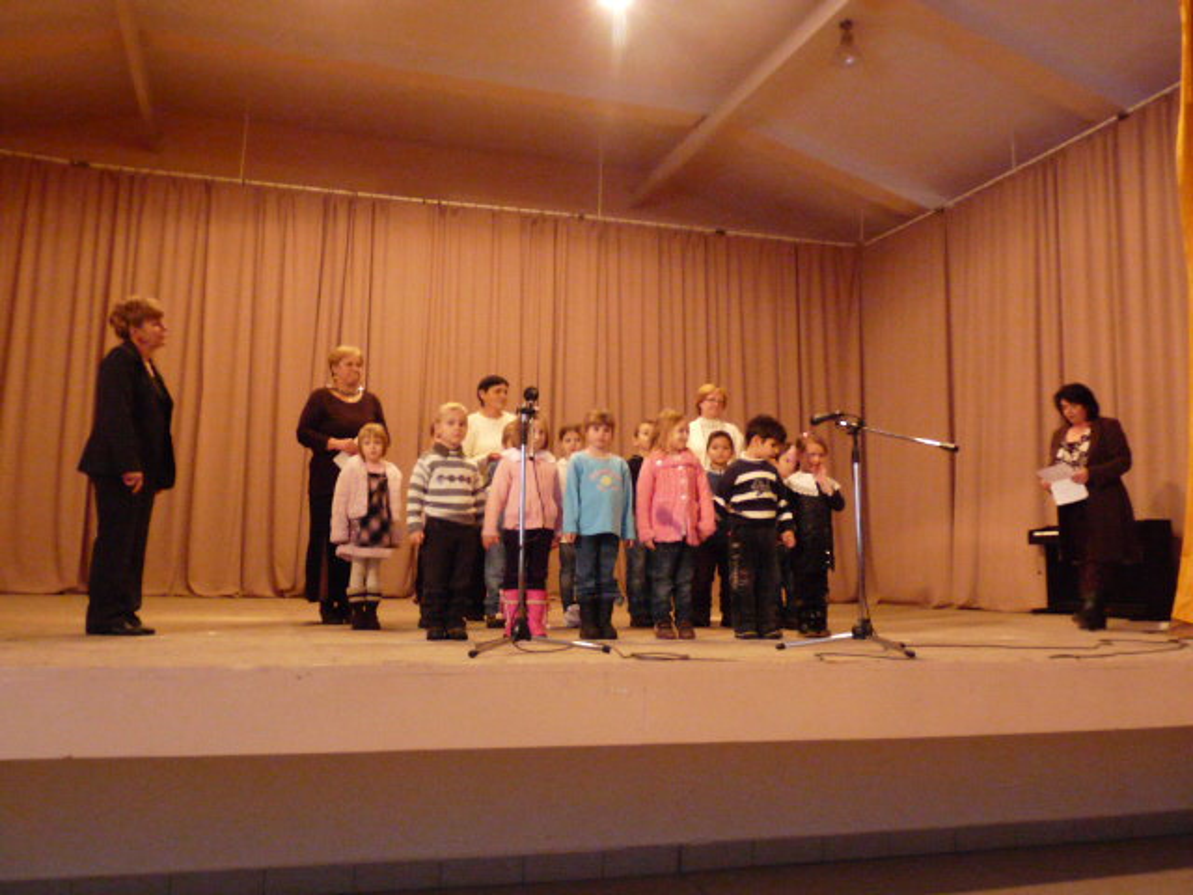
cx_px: 596
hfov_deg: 60.0
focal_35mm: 30
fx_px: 1034
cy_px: 448
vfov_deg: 46.8
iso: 800
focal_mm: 4.8
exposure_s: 1/15
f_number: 2.8
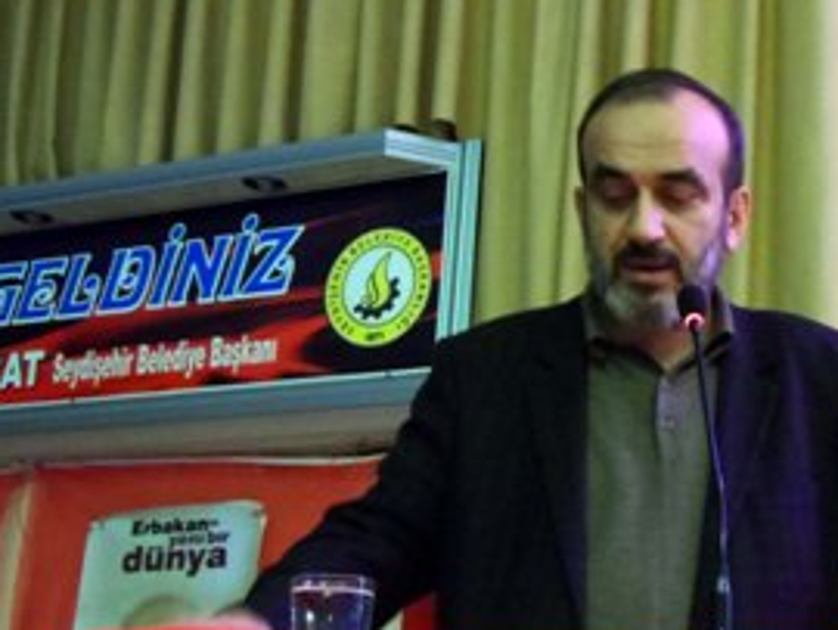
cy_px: 484
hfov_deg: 27.9
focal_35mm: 68
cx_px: 680
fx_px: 1648
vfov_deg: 21.4
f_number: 3.7
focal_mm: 6.8
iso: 800
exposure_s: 1/10
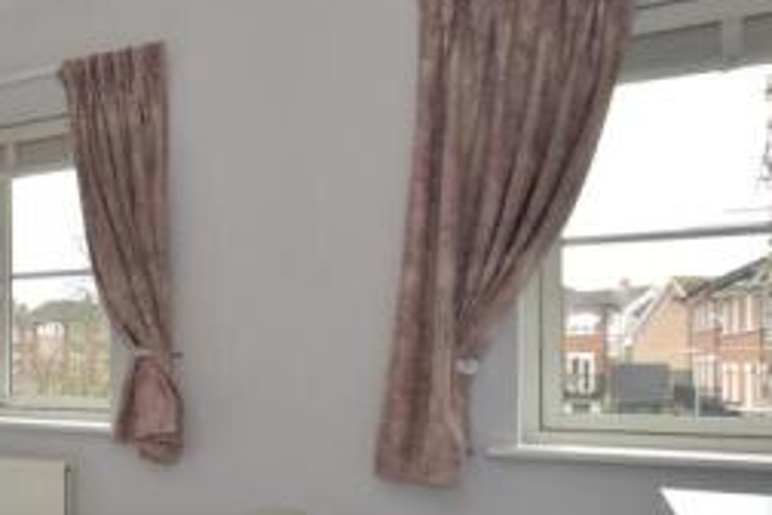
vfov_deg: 33.8
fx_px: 836
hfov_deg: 37.2
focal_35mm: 39
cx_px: -161
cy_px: 357
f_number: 8
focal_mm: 10
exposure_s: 1/10
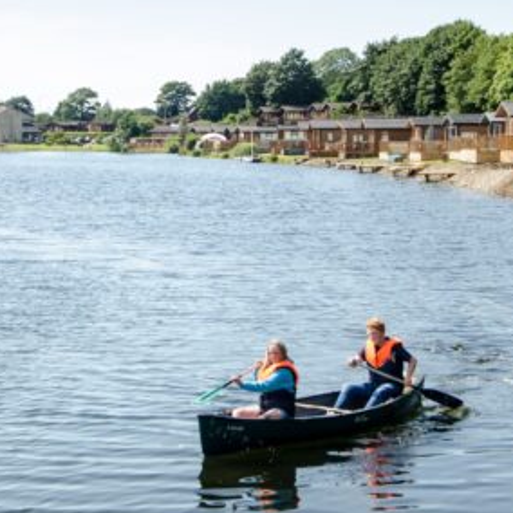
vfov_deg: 17.0
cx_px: 106
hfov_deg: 16.9
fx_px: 1712
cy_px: 136
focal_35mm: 102
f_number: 9
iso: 125
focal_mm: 31
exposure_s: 1/125
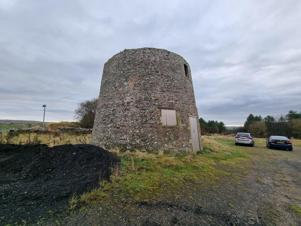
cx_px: 150
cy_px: 113
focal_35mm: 13
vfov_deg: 89.9
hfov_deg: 106.2
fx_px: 113
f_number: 2.2
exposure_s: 1/298
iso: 50
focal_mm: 2.2
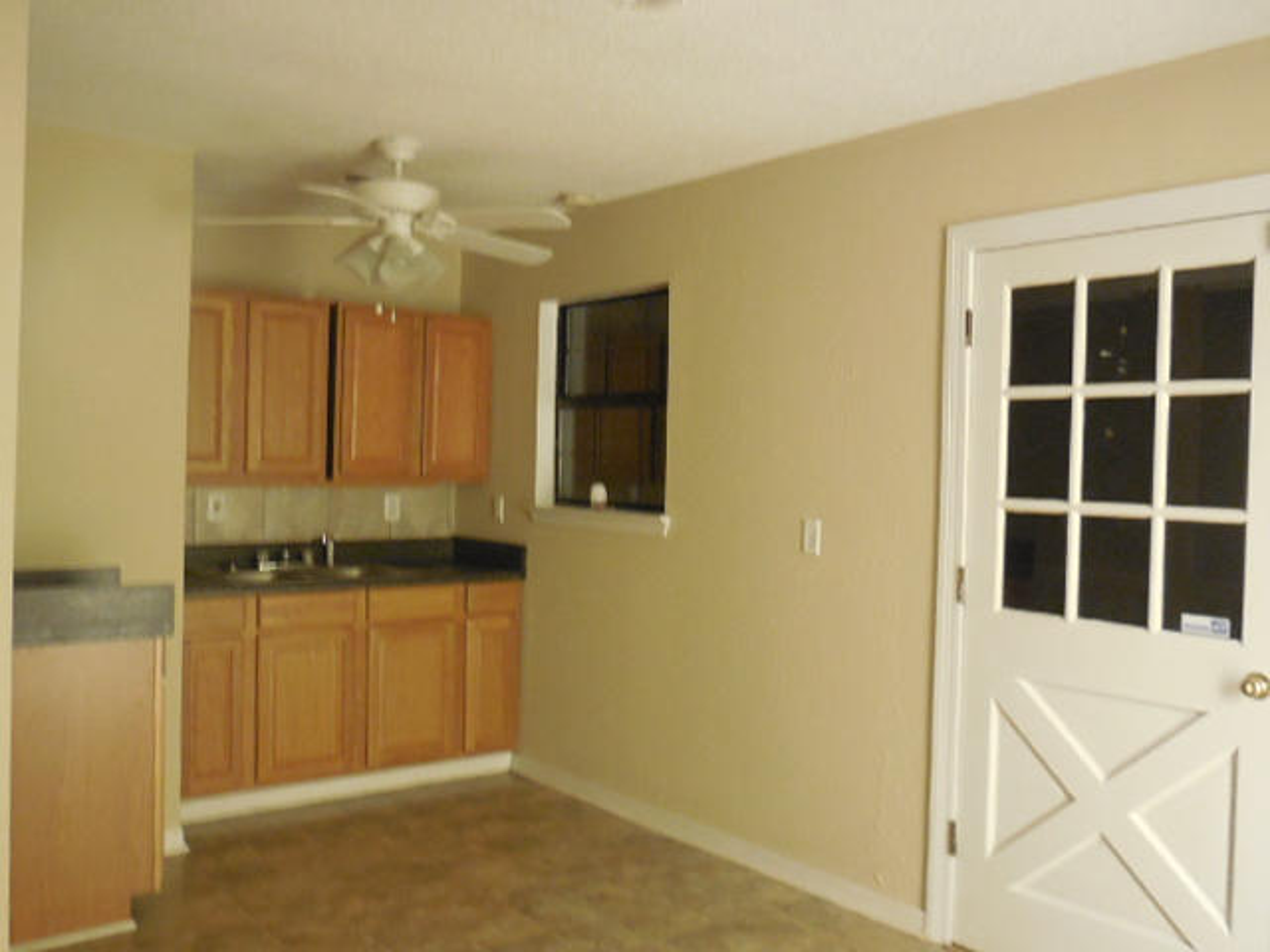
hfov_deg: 54.0
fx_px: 1247
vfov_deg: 41.8
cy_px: 476
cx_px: 635
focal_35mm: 34
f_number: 3.4
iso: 800
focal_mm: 6.1
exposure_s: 1/2
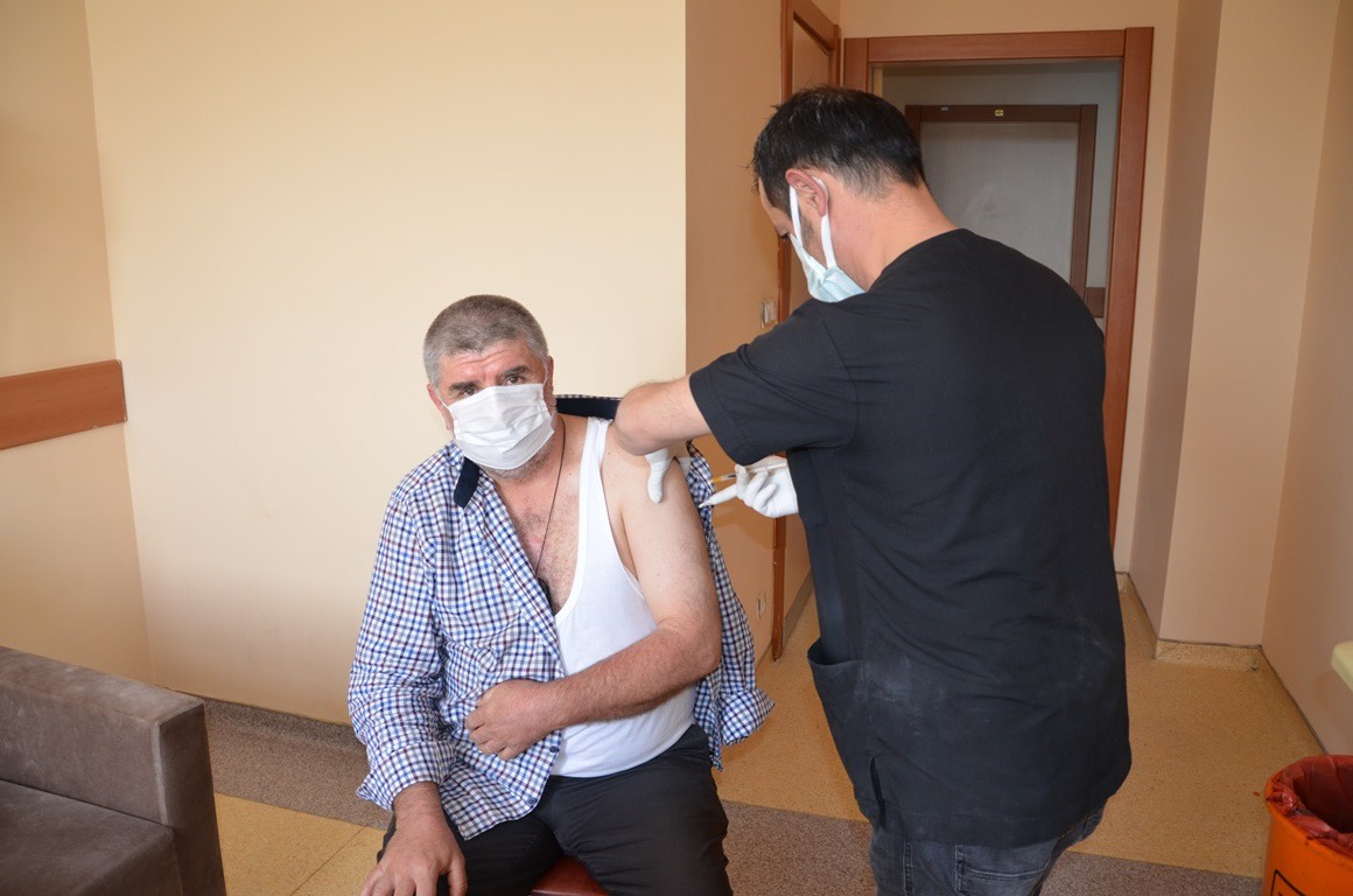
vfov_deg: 47.7
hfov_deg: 67.5
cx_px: 676
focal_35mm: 27
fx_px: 1013
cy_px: 448
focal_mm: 18
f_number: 3.5
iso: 450
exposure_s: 1/60
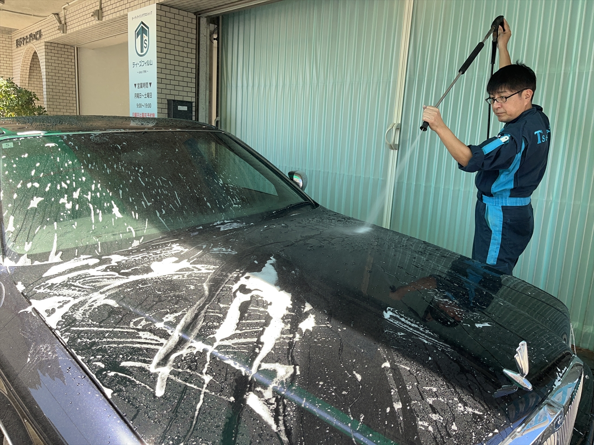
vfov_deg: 53.1
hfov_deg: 67.3
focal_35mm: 26
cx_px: 297
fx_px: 446
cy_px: 222
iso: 50
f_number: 1.6
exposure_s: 1/381
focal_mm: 5.1
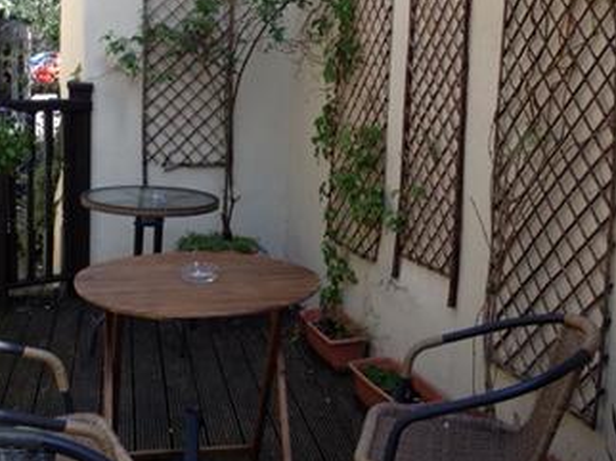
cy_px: 128
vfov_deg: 25.0
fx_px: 1031
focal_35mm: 58
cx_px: 278
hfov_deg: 33.2
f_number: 2.4
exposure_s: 1/403
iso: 64
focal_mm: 4.28
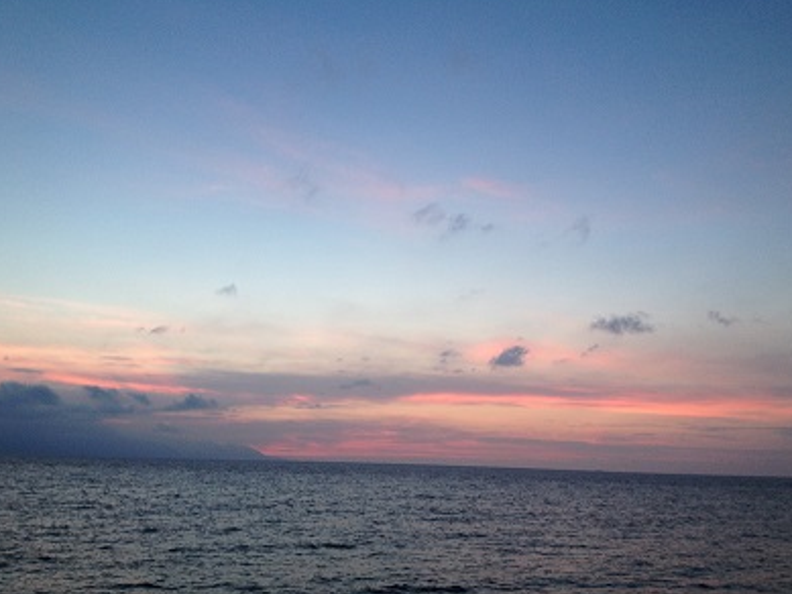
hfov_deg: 51.3
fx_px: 824
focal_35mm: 36
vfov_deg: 39.7
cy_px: 291
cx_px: 397
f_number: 2.4
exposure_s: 1/20
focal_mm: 4.28
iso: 64
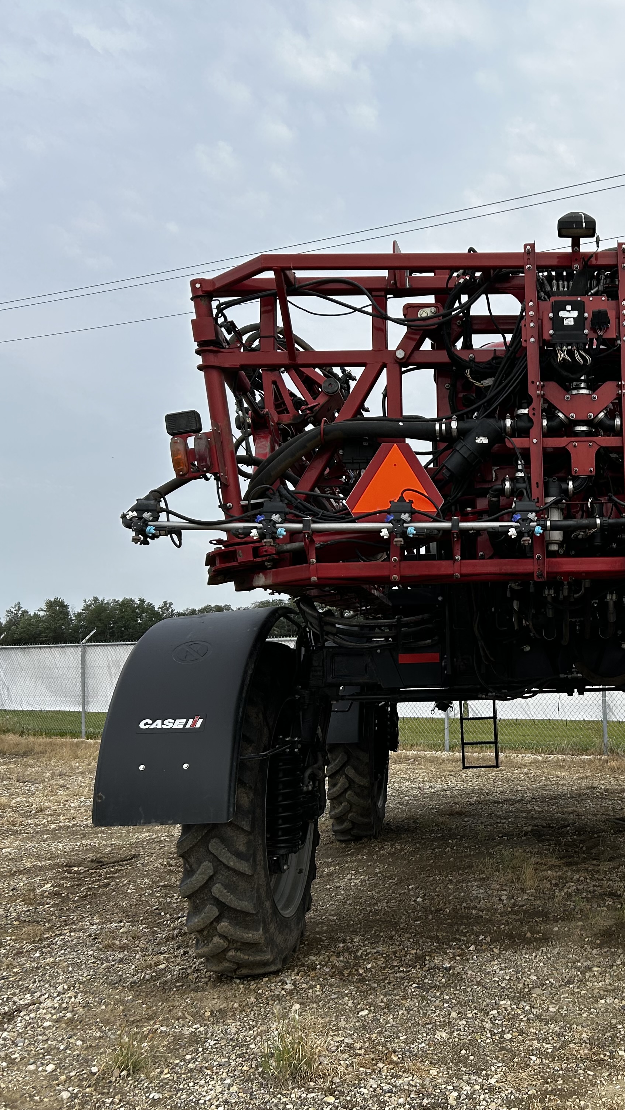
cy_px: 556
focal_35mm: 38
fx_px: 1120
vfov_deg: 52.8
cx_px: 597
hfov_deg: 29.5
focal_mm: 5.7
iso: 50
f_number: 1.5
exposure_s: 1/3704
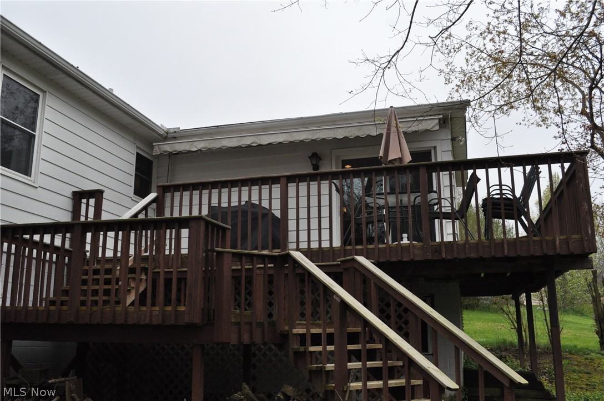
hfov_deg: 53.2
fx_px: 603
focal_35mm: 36
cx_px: 302
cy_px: 200
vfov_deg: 36.8
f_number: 8
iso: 1250
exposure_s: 1/1600
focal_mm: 24
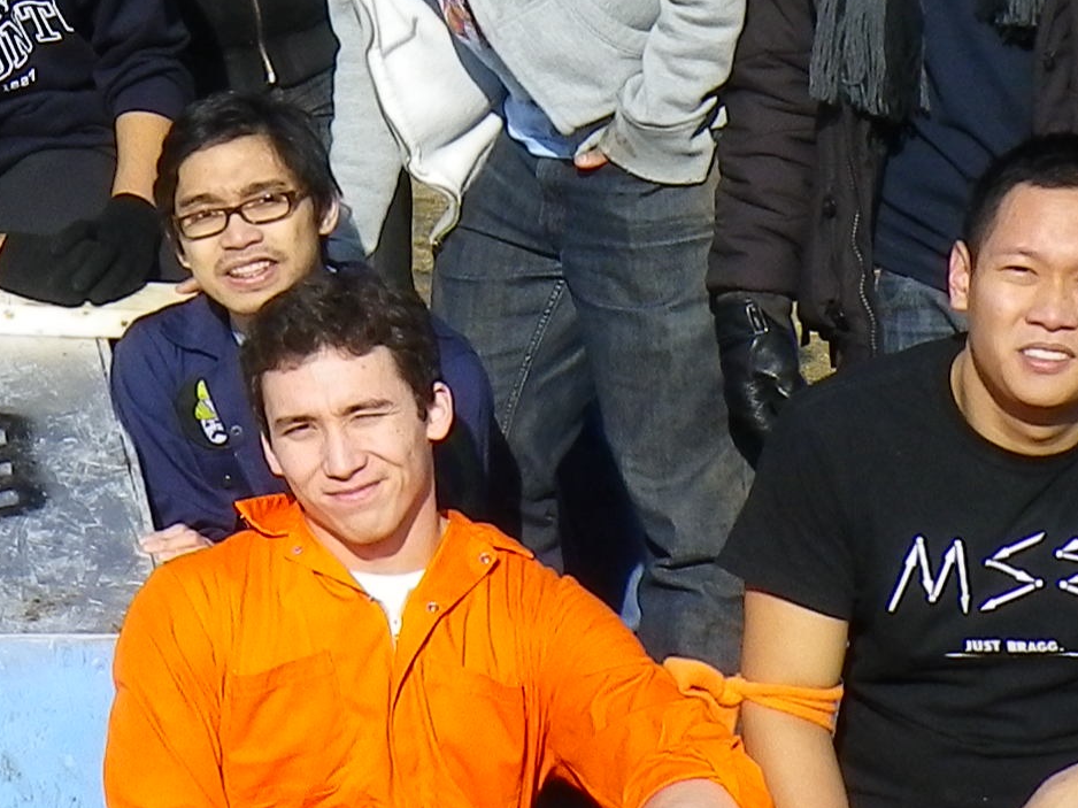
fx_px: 4514
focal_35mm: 145
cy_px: -84
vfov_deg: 10.1
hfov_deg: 13.2
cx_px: -284
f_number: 4.6
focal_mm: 6.1
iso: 80
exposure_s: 1/400
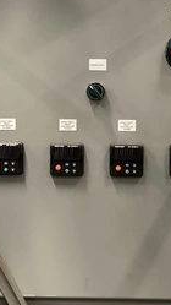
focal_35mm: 91
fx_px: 734
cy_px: 109
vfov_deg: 23.3
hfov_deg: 13.3
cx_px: 112
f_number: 2
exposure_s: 1/40
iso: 400
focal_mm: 6
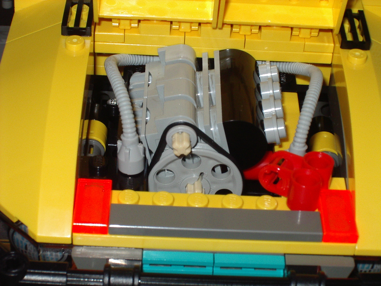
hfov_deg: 19.6
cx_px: 190
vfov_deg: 14.8
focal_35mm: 100
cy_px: 143
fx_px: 1101
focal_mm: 15.2
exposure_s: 1/100
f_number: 8.3
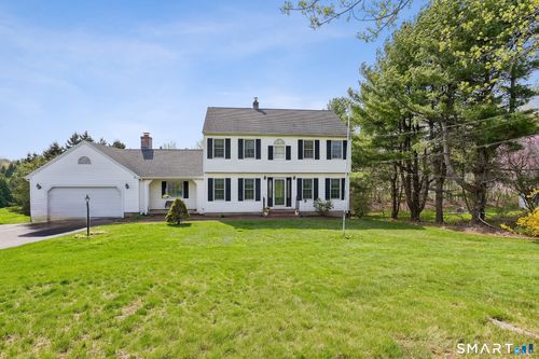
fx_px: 299
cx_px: 270
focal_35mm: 20
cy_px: 180
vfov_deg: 61.9
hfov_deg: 84.0
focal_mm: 20
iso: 400
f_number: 11
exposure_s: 1/500
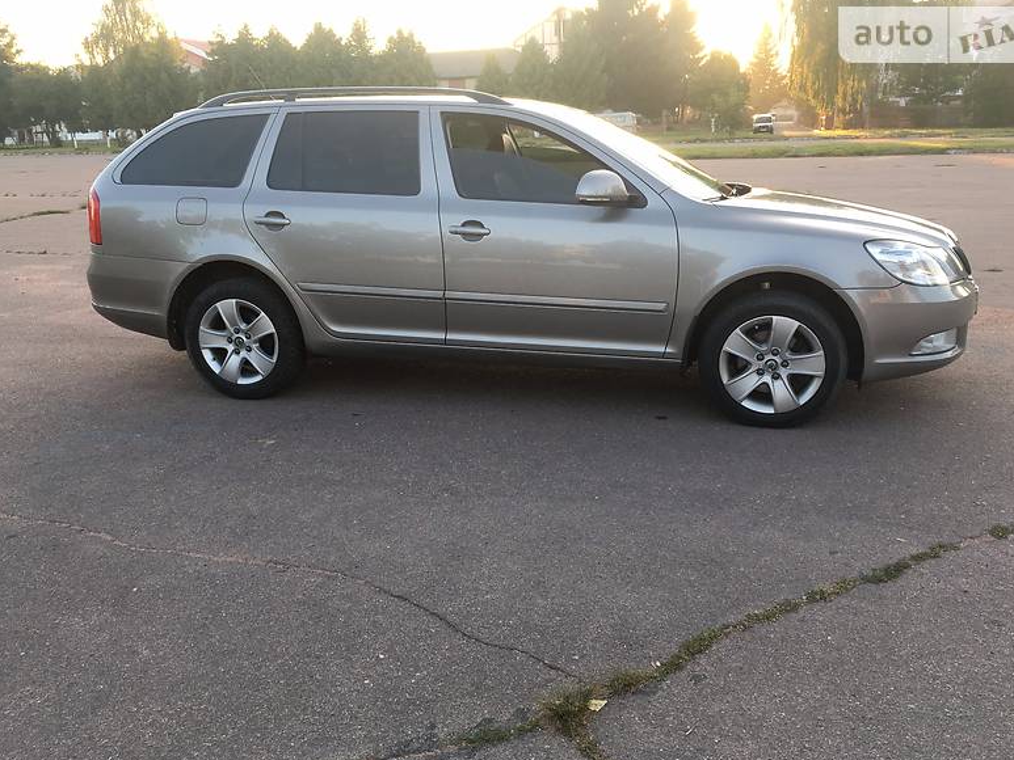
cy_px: 384
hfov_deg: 59.9
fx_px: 879
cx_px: 522
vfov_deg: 46.8
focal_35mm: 30
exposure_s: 1/100
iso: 32
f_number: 2.2
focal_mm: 4.2
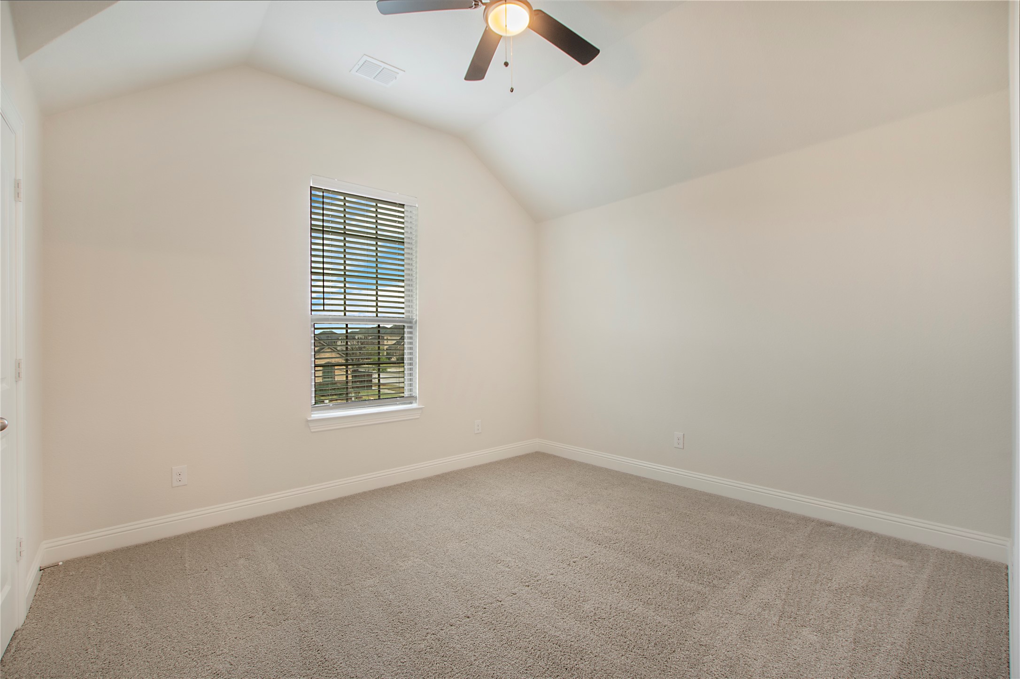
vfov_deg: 77.3
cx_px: 510
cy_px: 340
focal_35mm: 15
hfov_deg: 100.4
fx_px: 425
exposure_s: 1/2.5
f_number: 8
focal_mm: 10
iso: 100
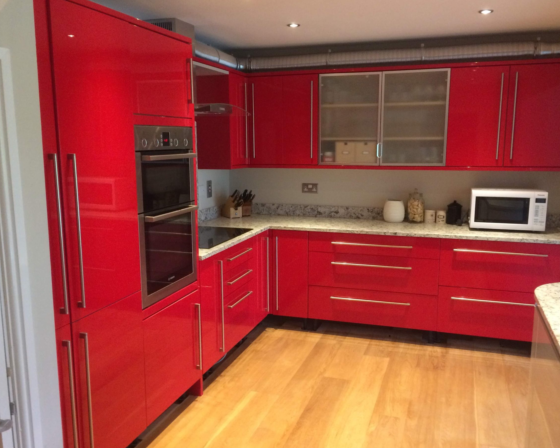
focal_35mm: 32
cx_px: 286
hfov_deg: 55.7
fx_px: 530
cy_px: 234
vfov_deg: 45.8
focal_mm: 4.15
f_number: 2.2
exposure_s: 1/33
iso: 250
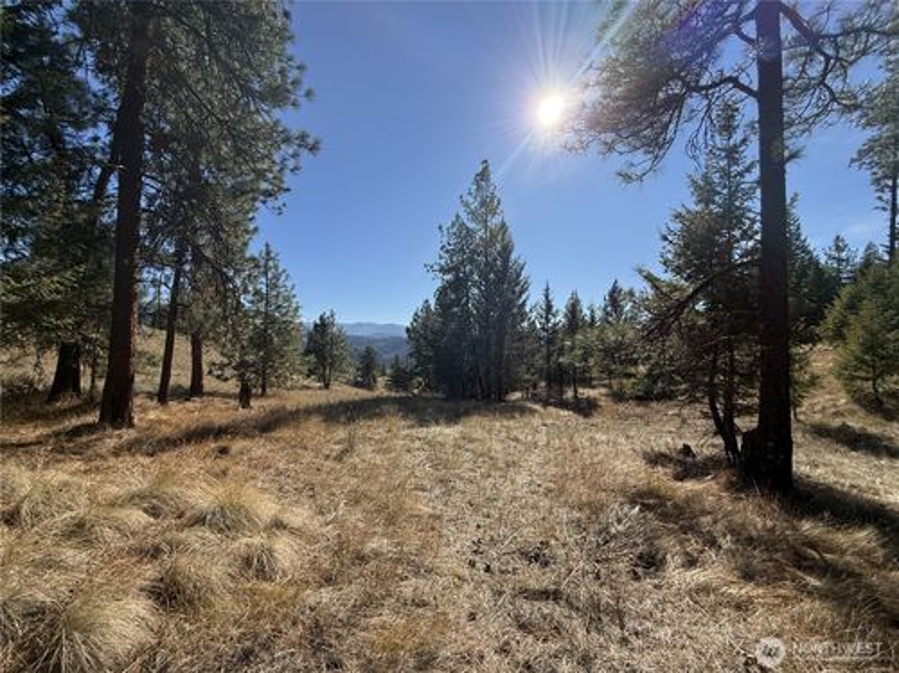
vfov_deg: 85.6
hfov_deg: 102.1
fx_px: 363
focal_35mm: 14
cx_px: 450
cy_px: 336
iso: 50
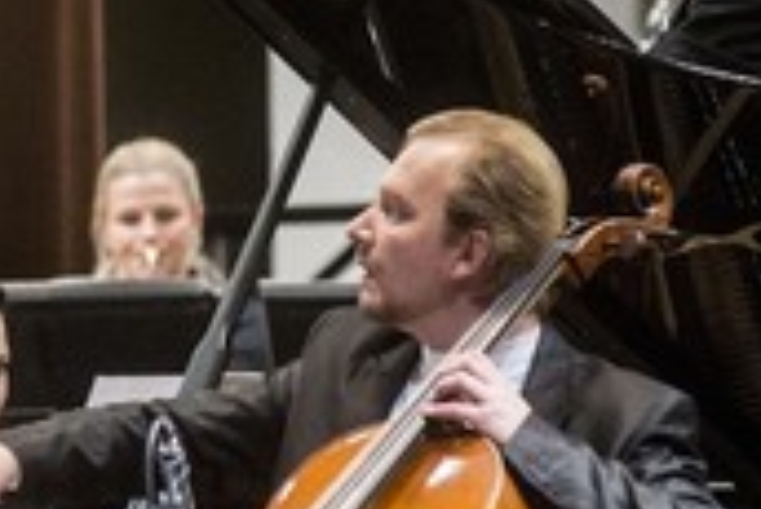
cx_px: -159
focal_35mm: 487
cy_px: 469
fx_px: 10303
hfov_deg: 4.2
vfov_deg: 2.8
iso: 2500
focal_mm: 155
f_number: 3.5
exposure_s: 1/250
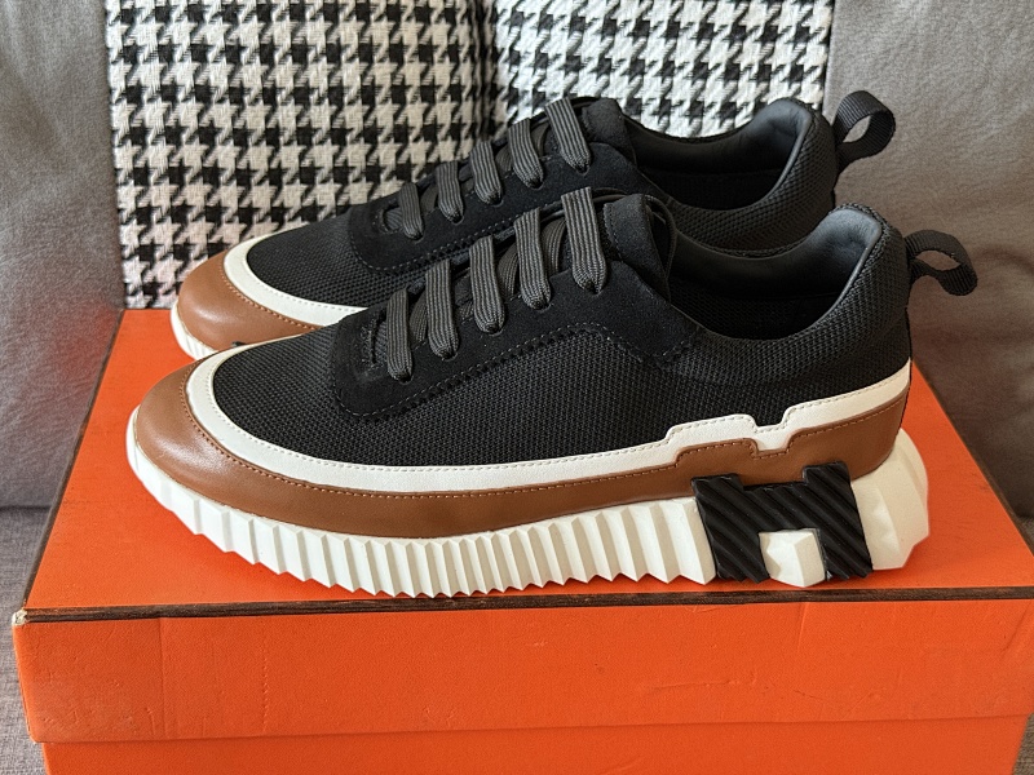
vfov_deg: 30.3
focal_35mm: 48
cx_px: 517
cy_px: 388
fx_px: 1434
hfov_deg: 39.7
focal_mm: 6.76
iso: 250
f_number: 1.78
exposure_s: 1/60
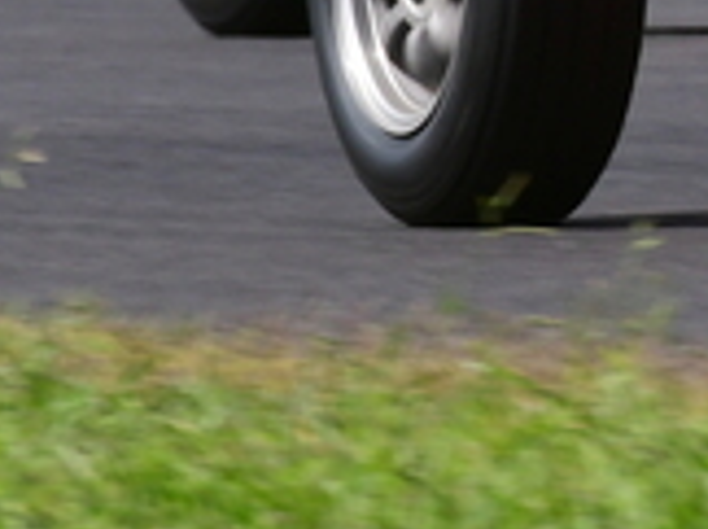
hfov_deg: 0.7
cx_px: 1613
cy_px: -431
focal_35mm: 2995
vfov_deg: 0.5
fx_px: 61166
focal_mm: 420
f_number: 13
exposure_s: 1/640
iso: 500
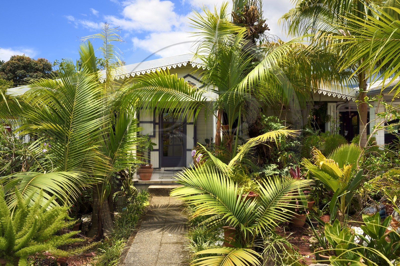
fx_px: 355
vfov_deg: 41.1
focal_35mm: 32
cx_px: 200
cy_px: 133
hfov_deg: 58.7
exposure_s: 1/160
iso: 200
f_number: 16
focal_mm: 32
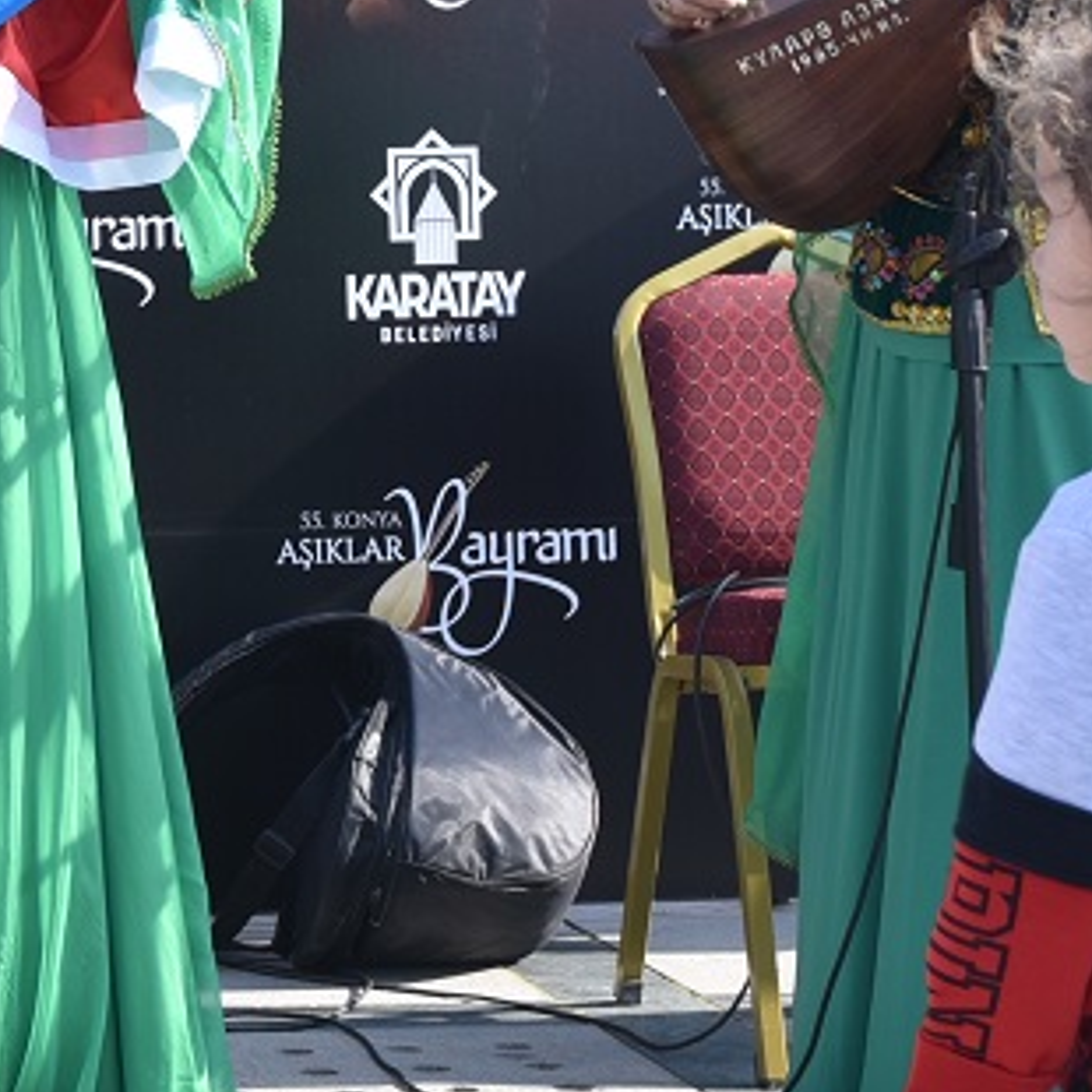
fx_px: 5139
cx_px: -634
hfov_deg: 11.5
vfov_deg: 12.0
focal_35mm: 144
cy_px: 125
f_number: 5.6
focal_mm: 35
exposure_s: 1/250
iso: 100
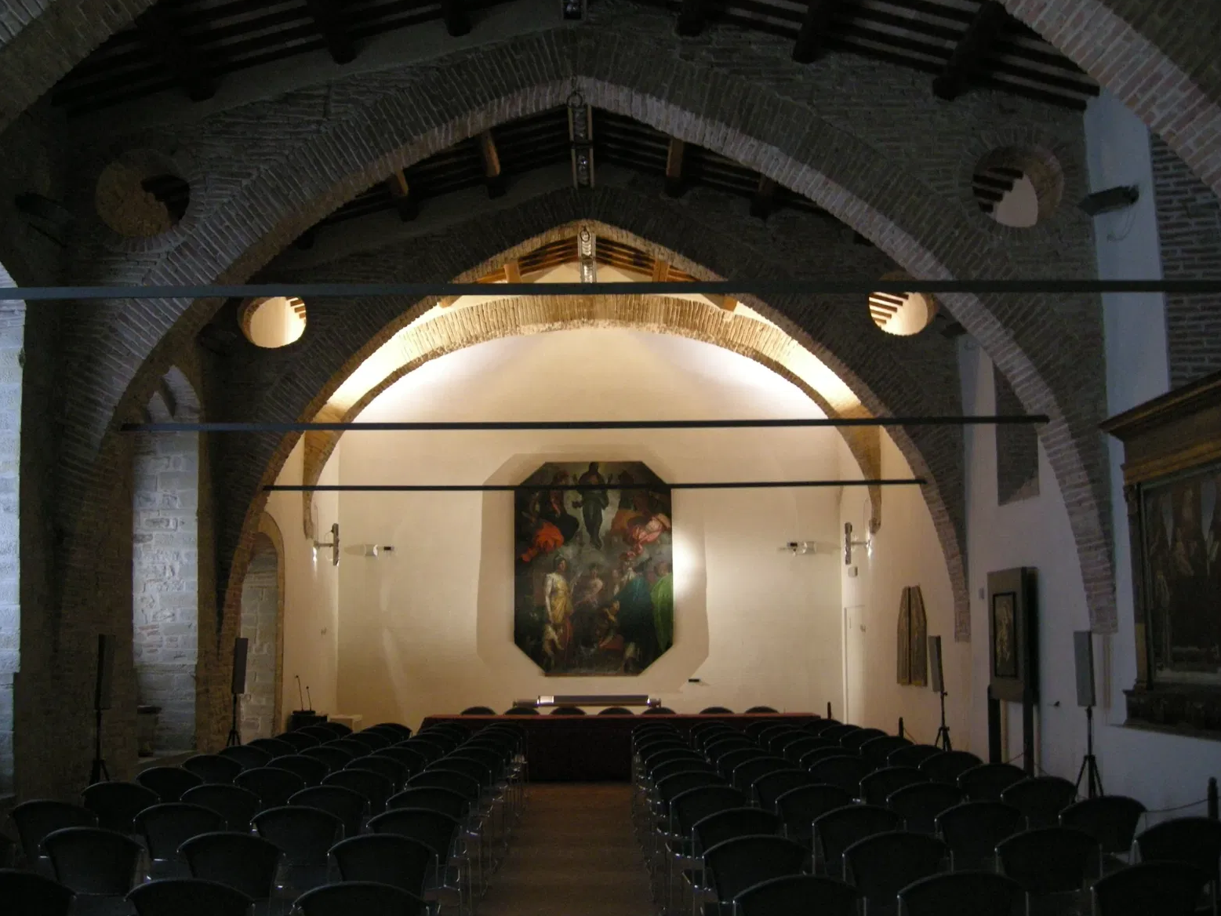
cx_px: 601
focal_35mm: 37
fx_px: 1305
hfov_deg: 50.1
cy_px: 447
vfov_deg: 38.7
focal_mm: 7.5
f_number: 2.7
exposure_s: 1/15.2
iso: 400
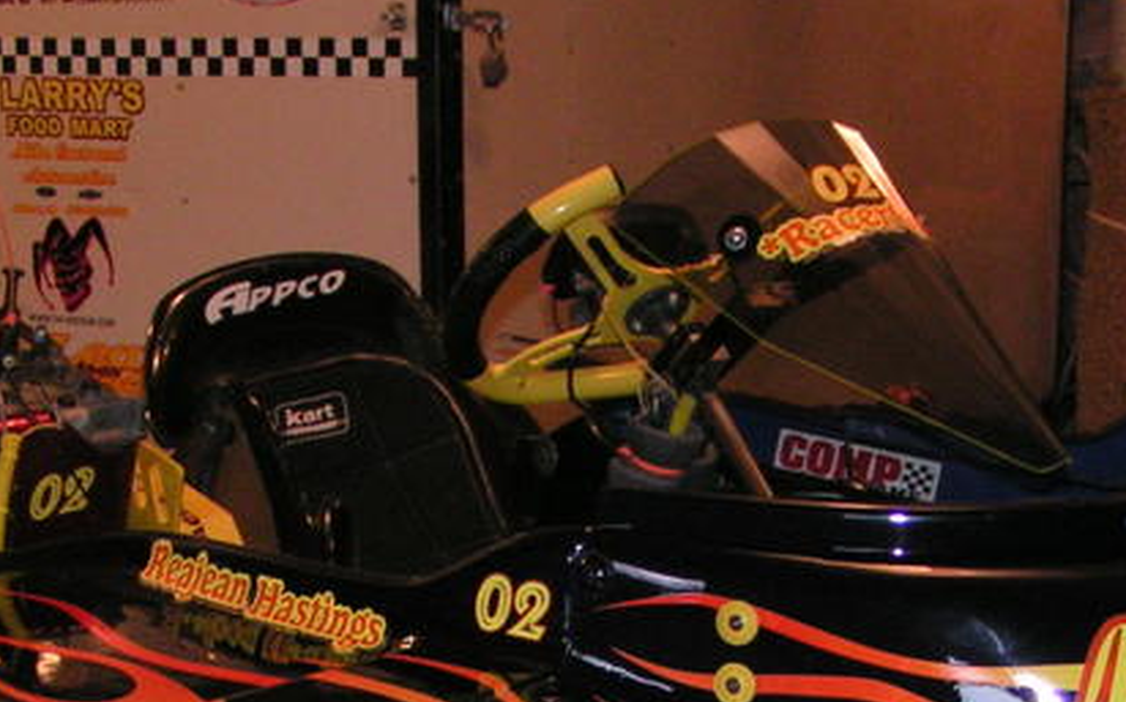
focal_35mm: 88
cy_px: 714
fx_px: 2699
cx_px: 588
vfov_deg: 14.6
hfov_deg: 23.6
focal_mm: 5.8
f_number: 2.8
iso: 200
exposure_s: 1/40
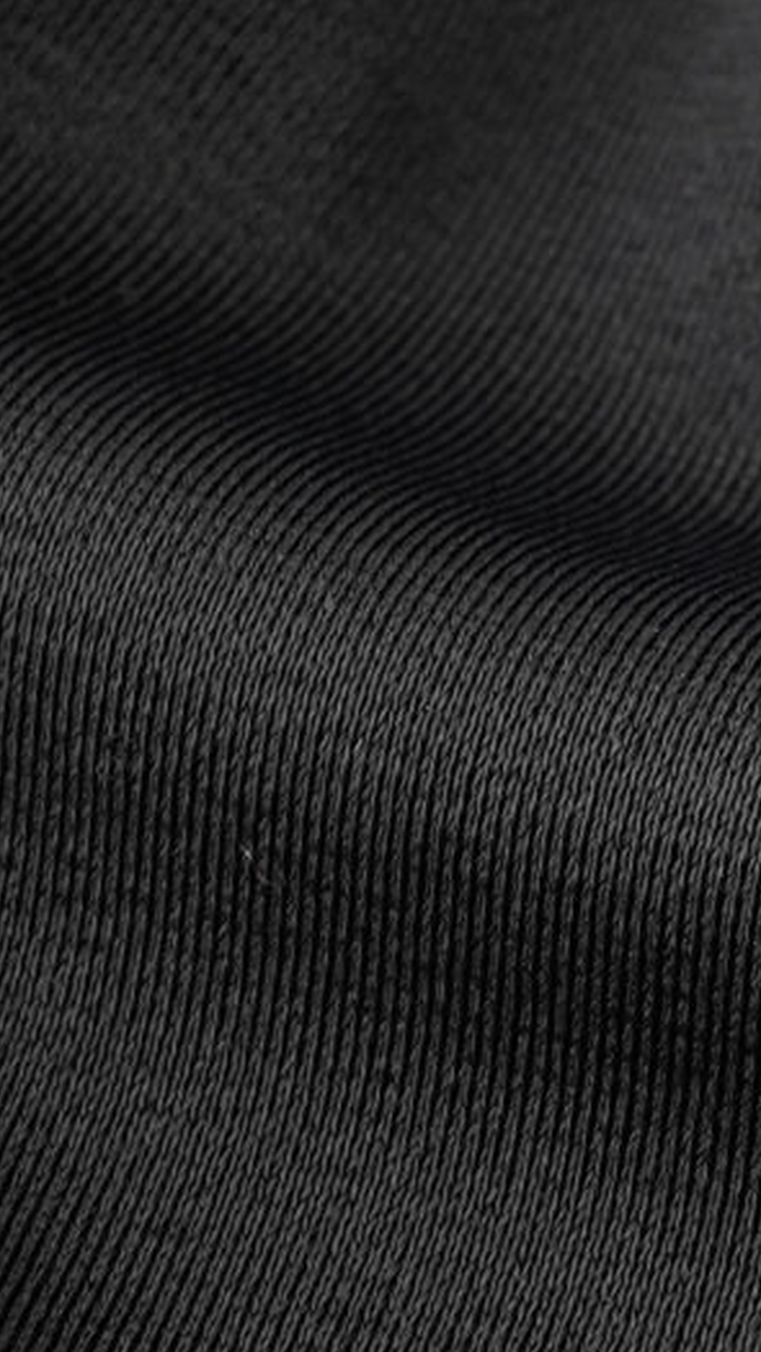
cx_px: 2262
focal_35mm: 179
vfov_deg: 11.9
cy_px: 1286
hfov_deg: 6.3
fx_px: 6417
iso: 200
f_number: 10
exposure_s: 1/100
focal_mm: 35
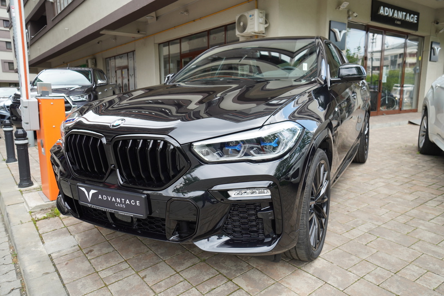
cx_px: 222
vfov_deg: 47.9
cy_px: 148
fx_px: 333
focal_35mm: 27
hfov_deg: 67.4
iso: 125
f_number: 4
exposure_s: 1/160
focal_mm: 18
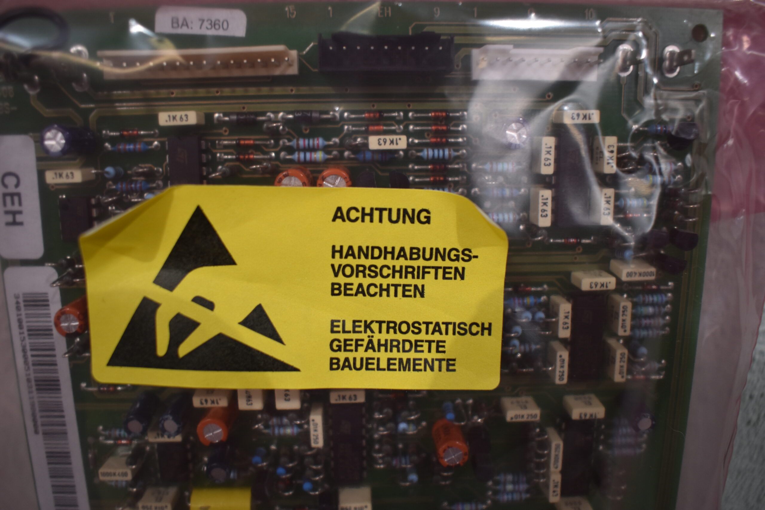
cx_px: 382
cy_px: 255
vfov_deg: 43.6
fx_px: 637
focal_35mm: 30
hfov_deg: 61.9
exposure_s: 1/250
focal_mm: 20
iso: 400
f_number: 3.5
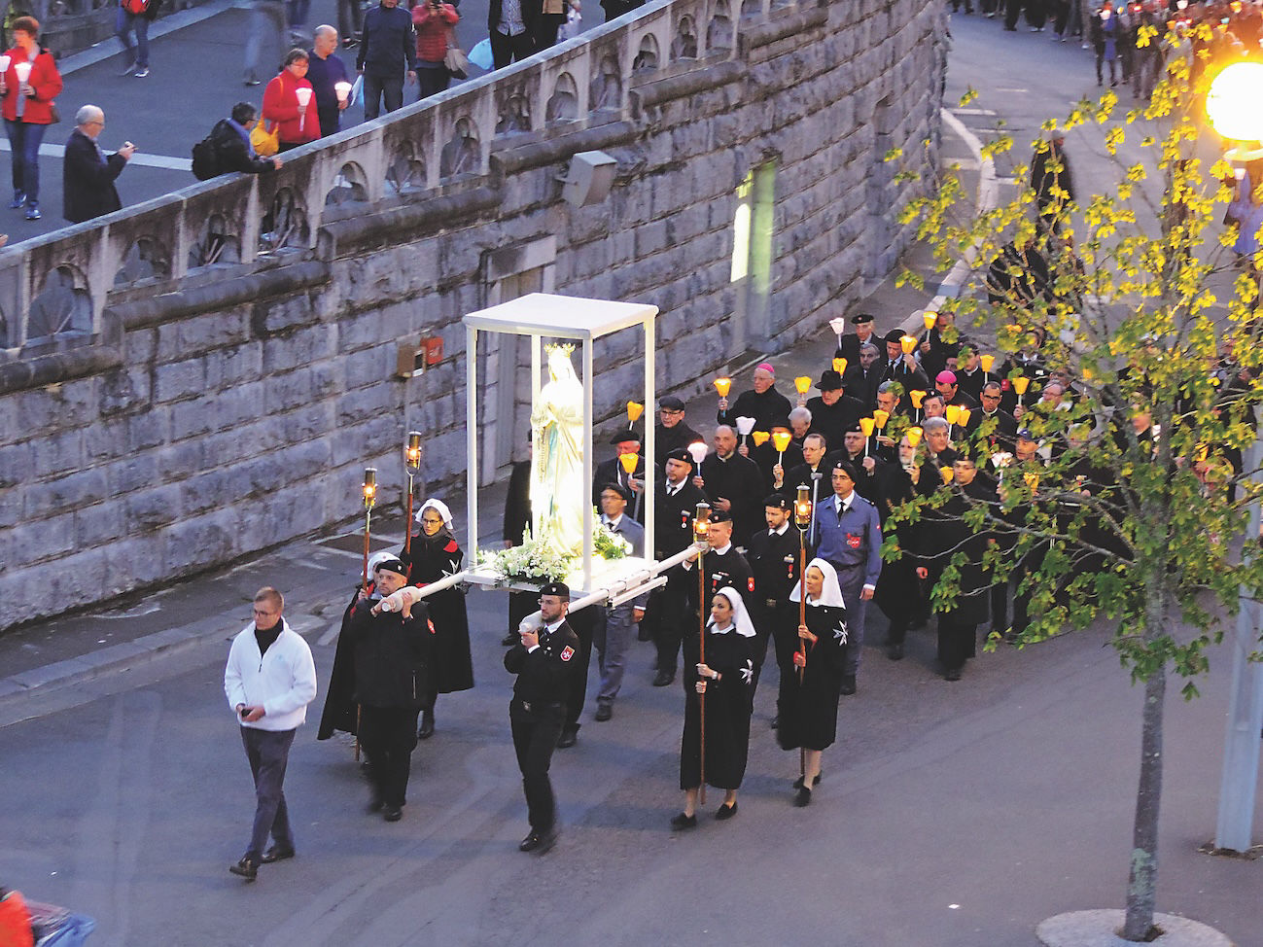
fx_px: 4378
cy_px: 474
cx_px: 632
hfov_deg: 16.4
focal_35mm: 120
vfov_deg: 12.3
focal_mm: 21.4
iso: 800
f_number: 4.2
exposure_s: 1/10
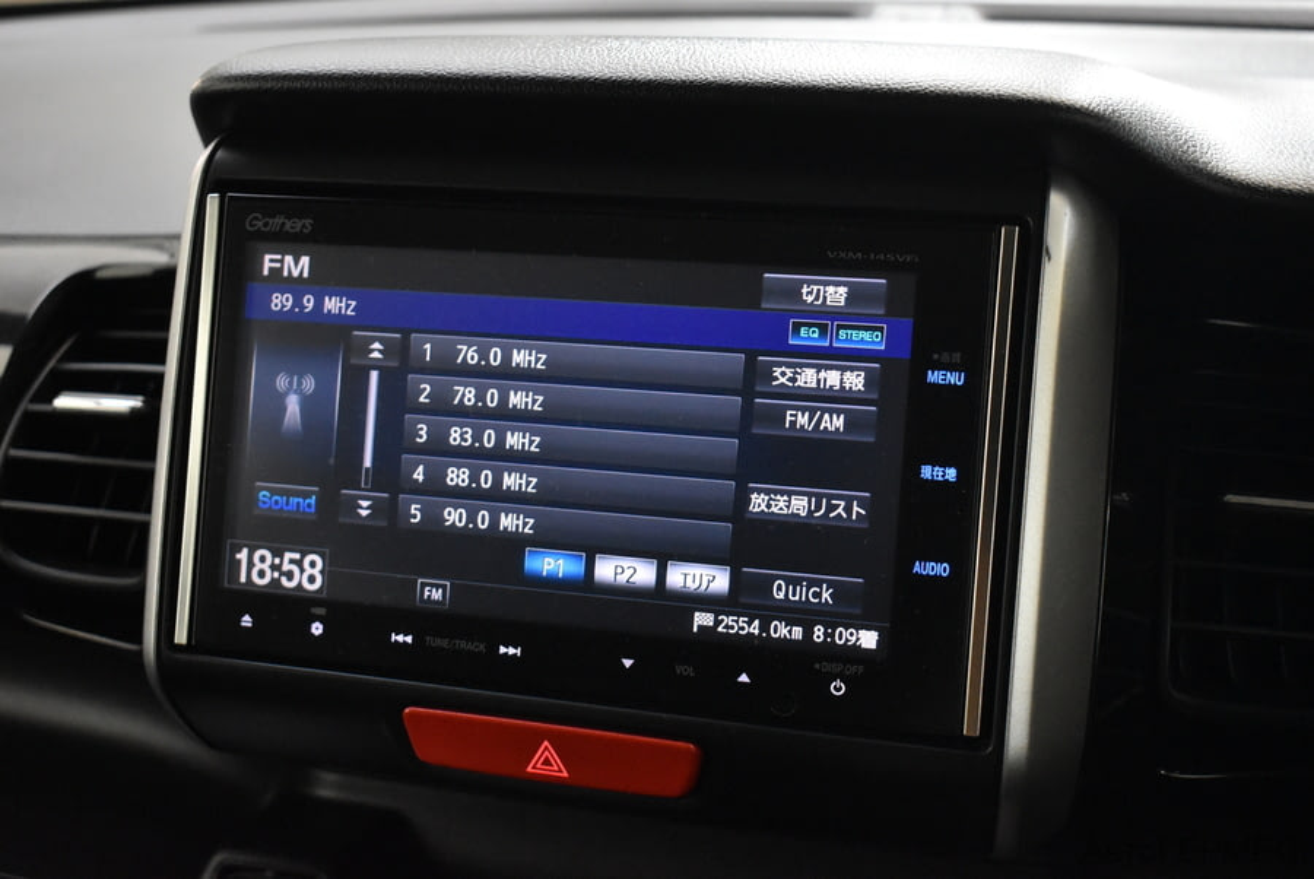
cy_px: 440
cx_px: 657
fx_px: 1644
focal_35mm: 45
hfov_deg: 43.6
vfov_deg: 29.9
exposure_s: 1/50
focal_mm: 30
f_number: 4.2
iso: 4000
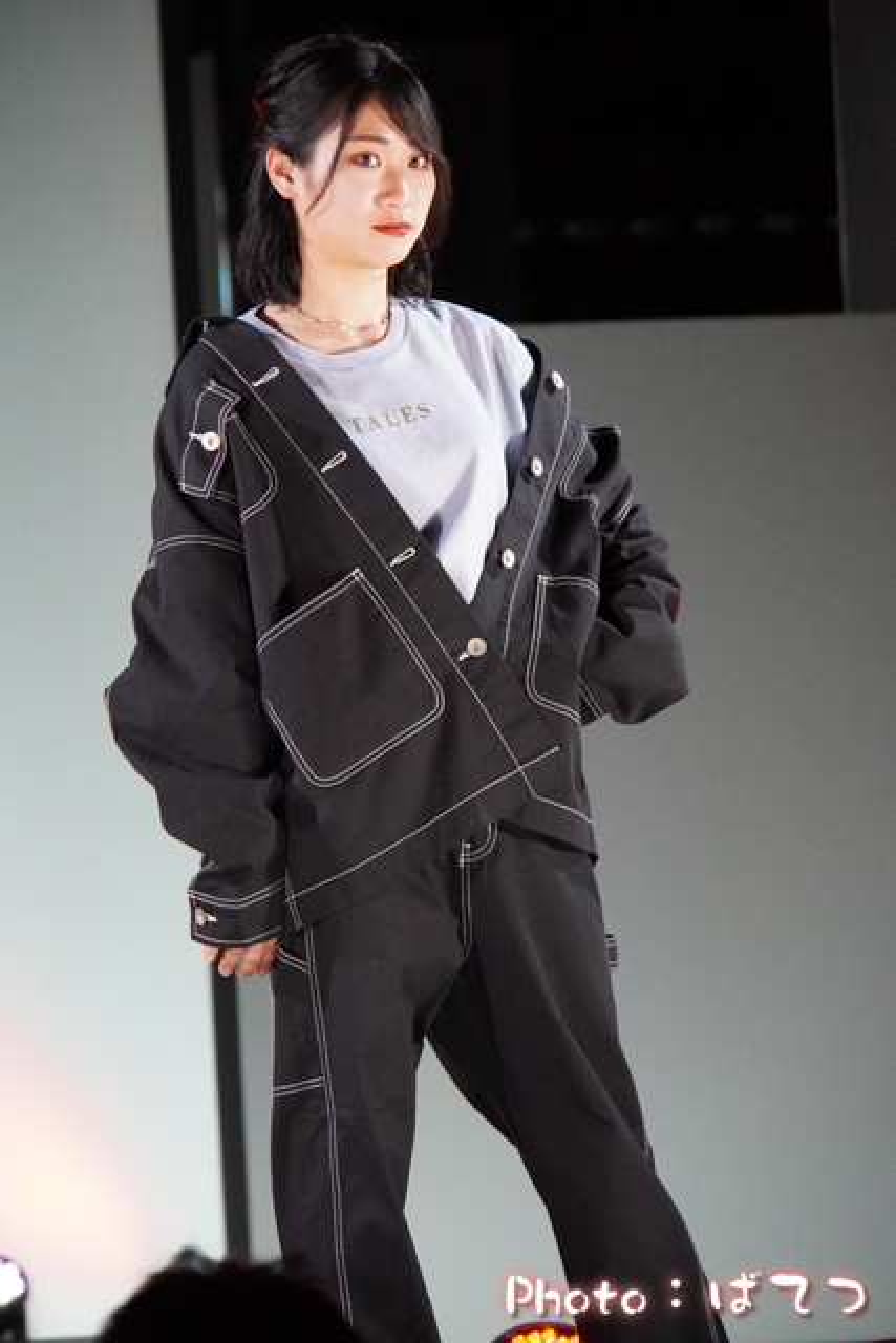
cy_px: 672
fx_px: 11193
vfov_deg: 6.9
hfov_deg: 4.6
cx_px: 448
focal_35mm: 300
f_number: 7.1
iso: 8000
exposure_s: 1/320
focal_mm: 200
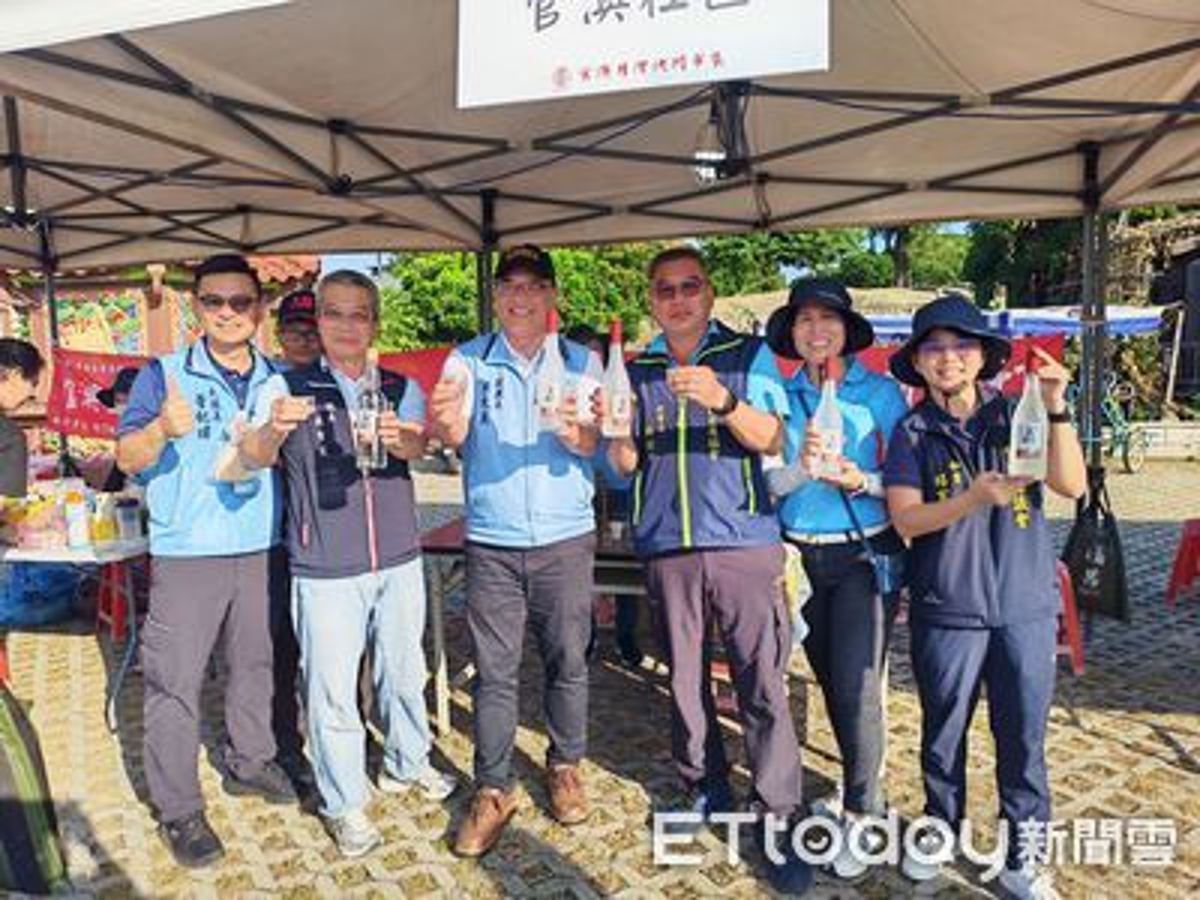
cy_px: 450
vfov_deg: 56.8
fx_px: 832
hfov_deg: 71.6
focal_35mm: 24
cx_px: 600
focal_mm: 6.12
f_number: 1.9
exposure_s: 1/370
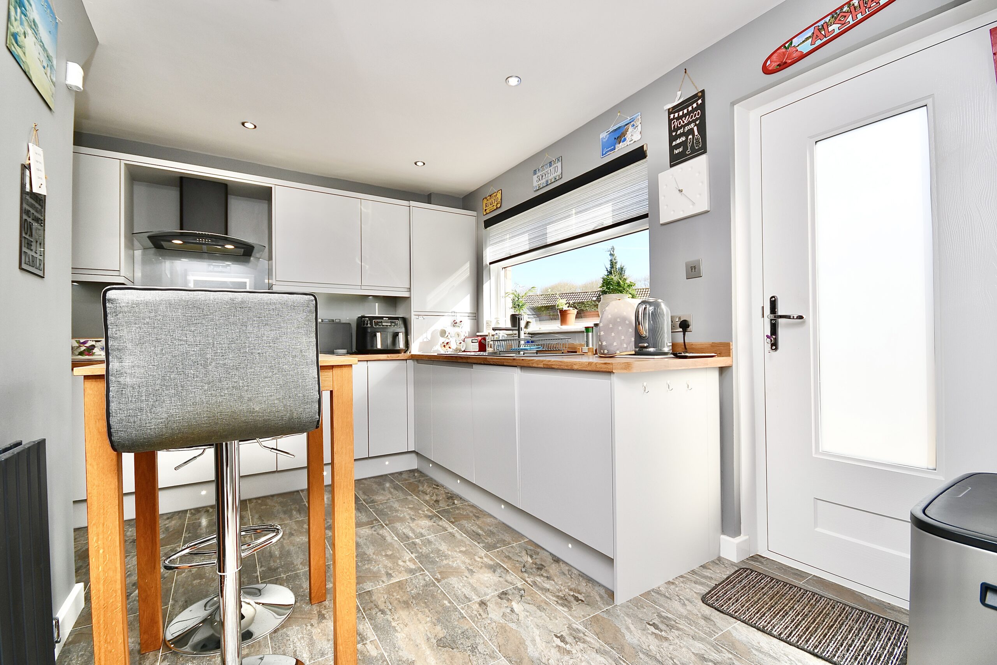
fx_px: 415
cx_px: 498
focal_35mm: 15
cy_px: 332
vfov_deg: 77.3
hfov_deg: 100.4
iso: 140
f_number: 5.6
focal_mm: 10
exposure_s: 1/125
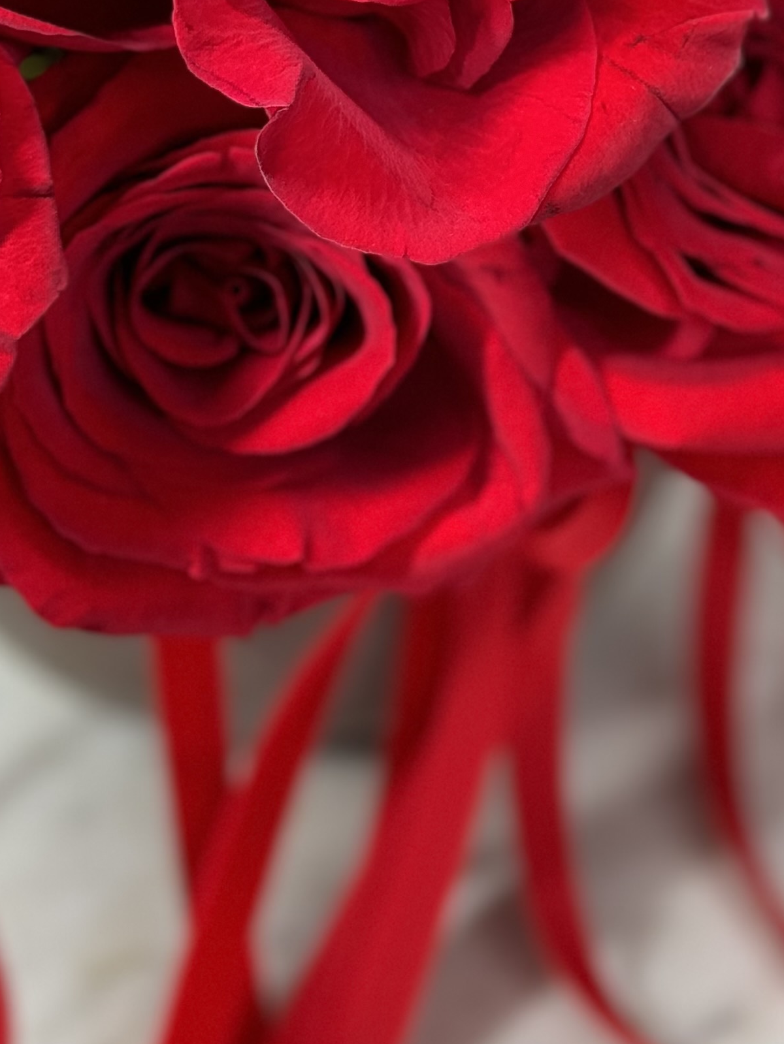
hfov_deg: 12.2
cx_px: 666
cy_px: 71
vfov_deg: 16.0
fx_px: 3652
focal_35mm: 121
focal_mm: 6.86
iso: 64
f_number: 1.78
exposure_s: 1/121
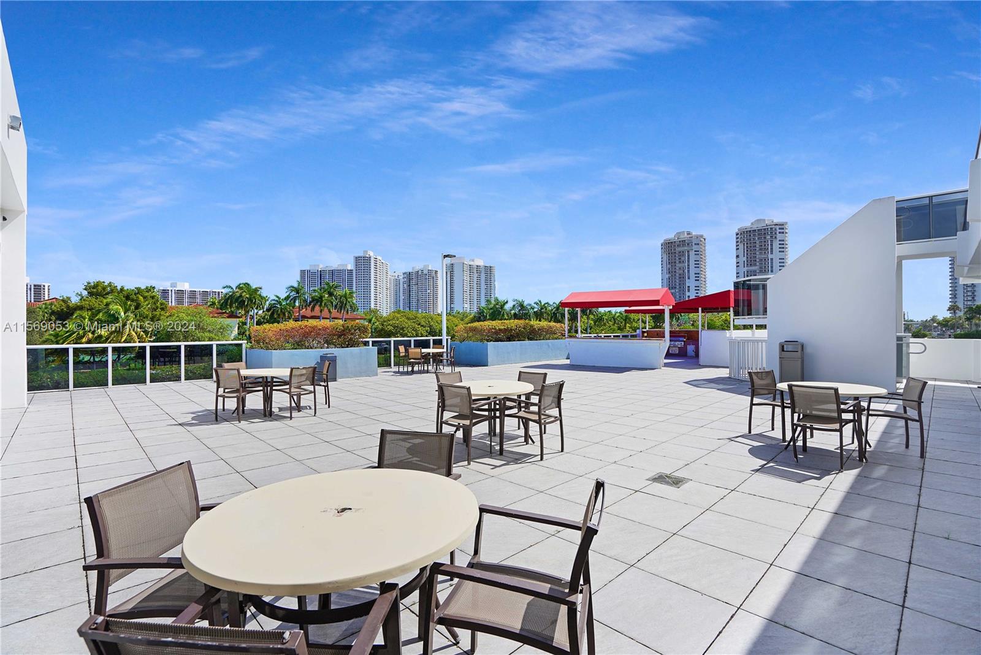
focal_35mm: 16
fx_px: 436
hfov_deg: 96.7
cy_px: 328
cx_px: 490
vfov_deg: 73.8
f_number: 5
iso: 100
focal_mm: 16
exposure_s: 1/500
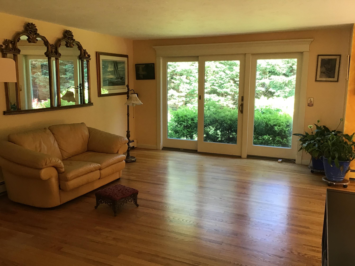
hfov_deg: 58.4
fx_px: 318
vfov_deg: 45.4
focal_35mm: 31
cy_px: 133
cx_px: 178
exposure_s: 1/30
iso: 64
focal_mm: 3.3
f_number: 2.4
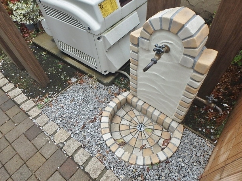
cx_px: 119
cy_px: 92
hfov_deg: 76.4
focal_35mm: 22
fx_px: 154
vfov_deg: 61.1
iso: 125
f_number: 3.5
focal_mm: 3.7
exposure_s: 1/250
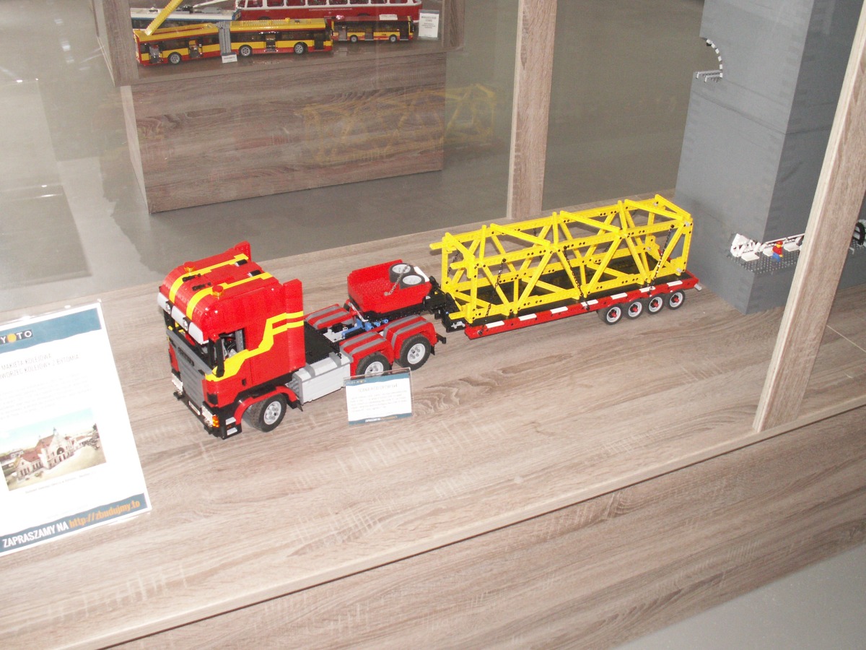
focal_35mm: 35
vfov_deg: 40.7
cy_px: 325
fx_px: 876
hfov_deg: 52.6
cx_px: 433
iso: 160
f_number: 2.8
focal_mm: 5.86
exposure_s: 1/60
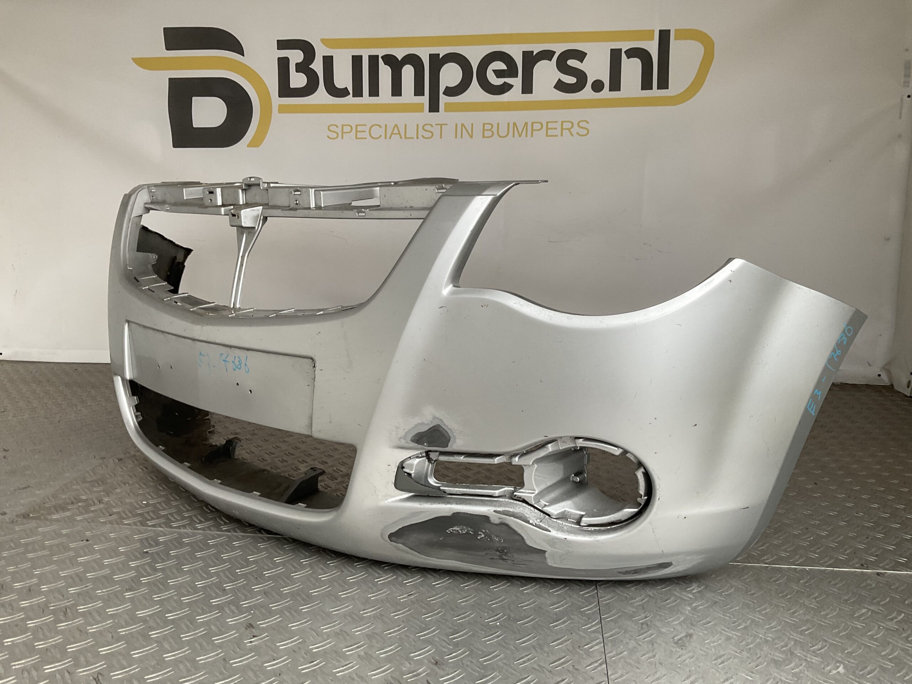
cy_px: 342
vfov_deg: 48.2
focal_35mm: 29
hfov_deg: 61.7
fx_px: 764
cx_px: 456
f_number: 1.8
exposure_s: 1/50
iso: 40
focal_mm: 3
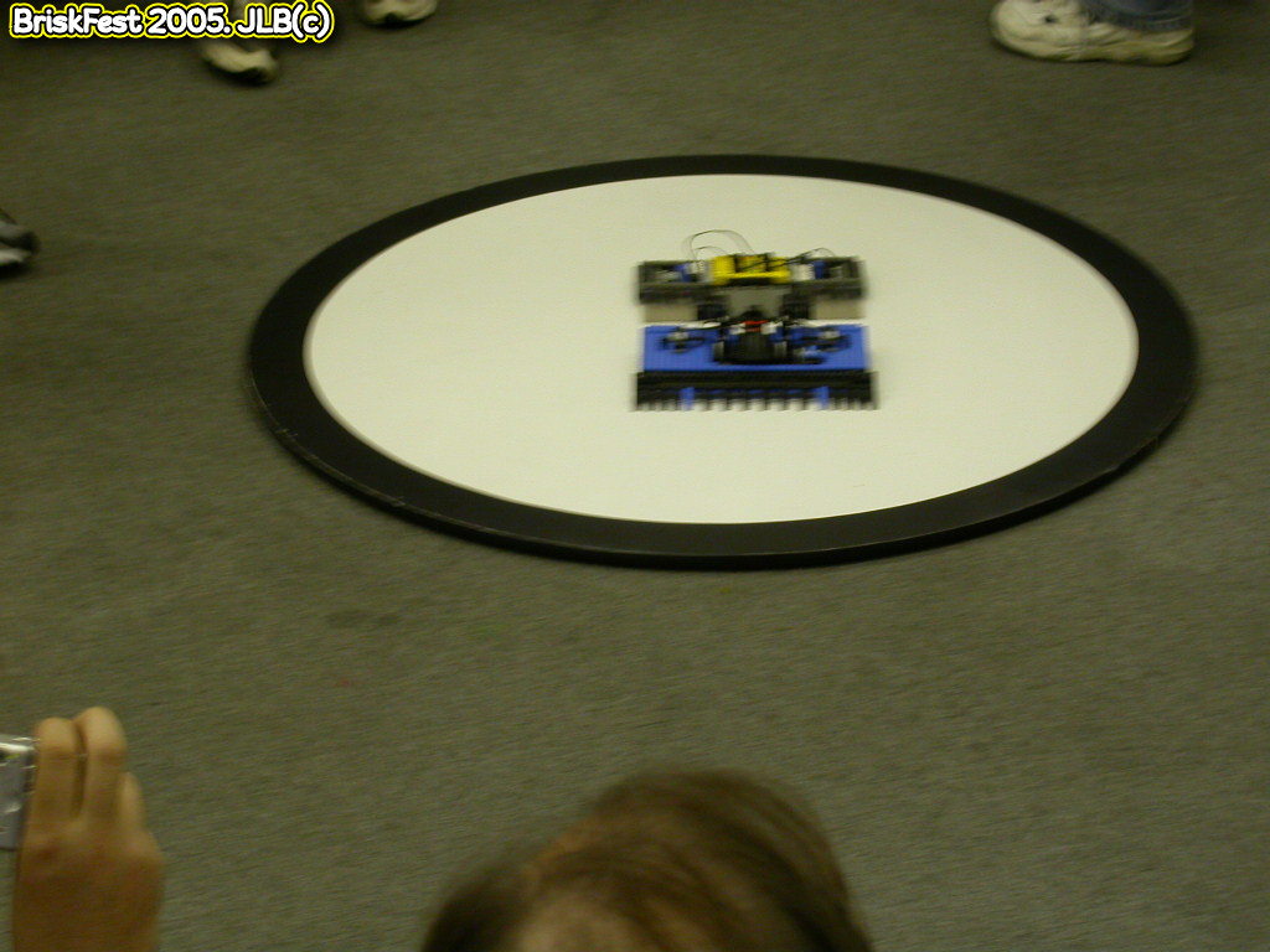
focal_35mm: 111
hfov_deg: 17.7
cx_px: 635
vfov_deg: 13.3
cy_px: 476
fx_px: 4072
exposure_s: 1/11.3
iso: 100
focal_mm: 23.1
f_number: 4.2
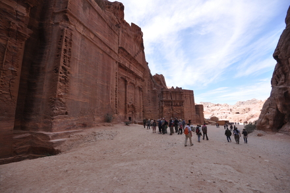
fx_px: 121
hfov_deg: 100.5
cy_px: 96
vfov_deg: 77.1
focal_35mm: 15
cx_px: 145
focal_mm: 10
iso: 200
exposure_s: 1/200
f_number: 7.1
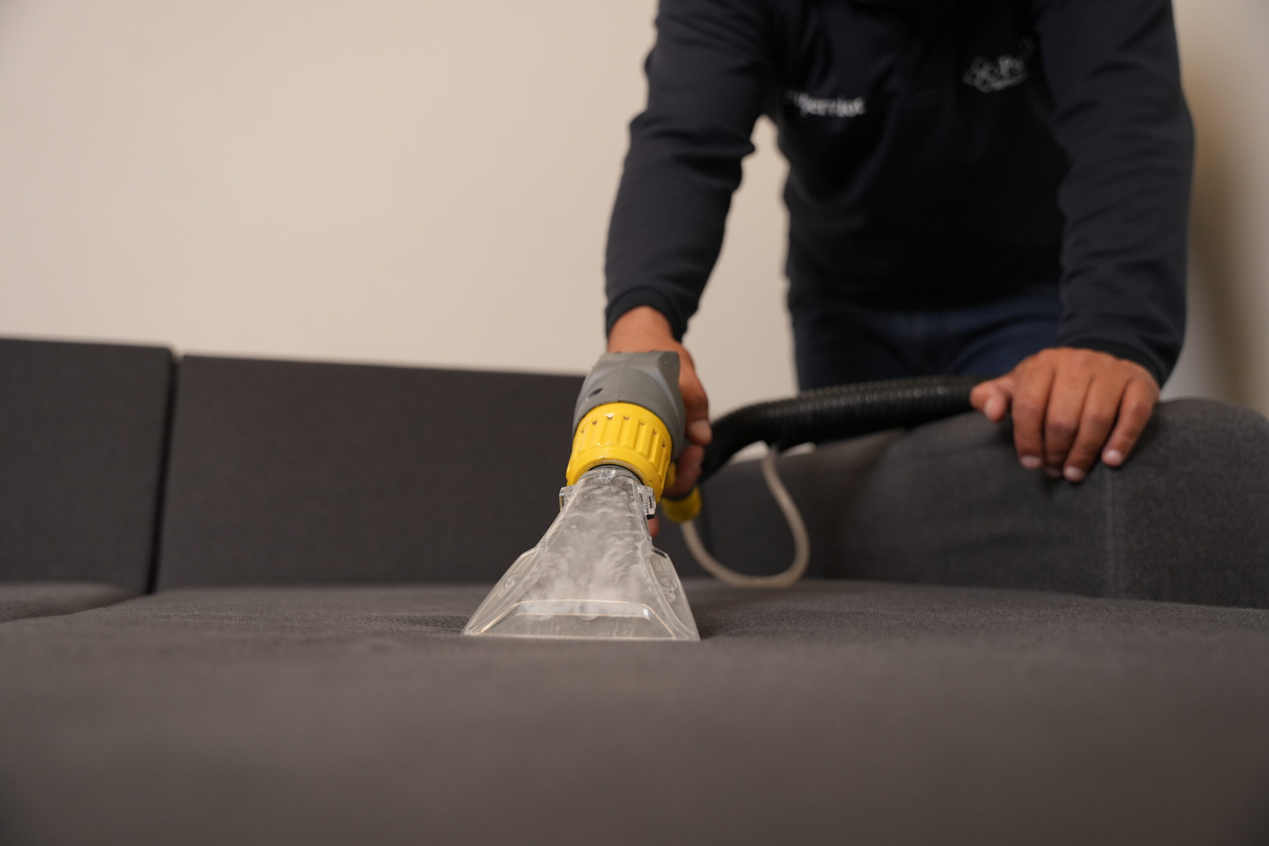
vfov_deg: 39.2
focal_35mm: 34
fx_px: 1188
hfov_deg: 56.2
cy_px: 423
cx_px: 634
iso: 800
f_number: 3.5
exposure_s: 1/200
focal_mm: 33.7
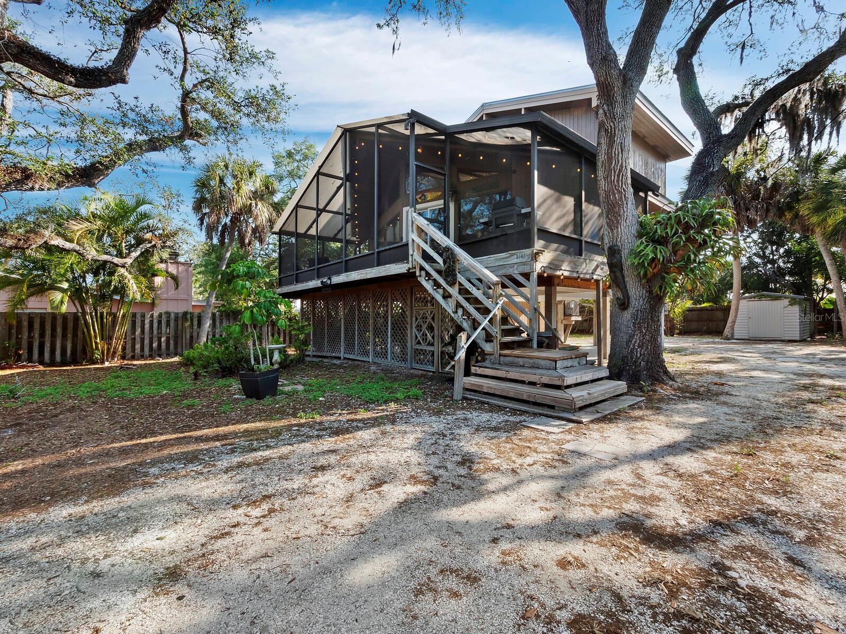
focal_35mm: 14
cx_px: 423
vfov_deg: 85.7
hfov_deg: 102.1
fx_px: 342
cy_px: 317
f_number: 11
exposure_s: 1/100
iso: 400
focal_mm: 7
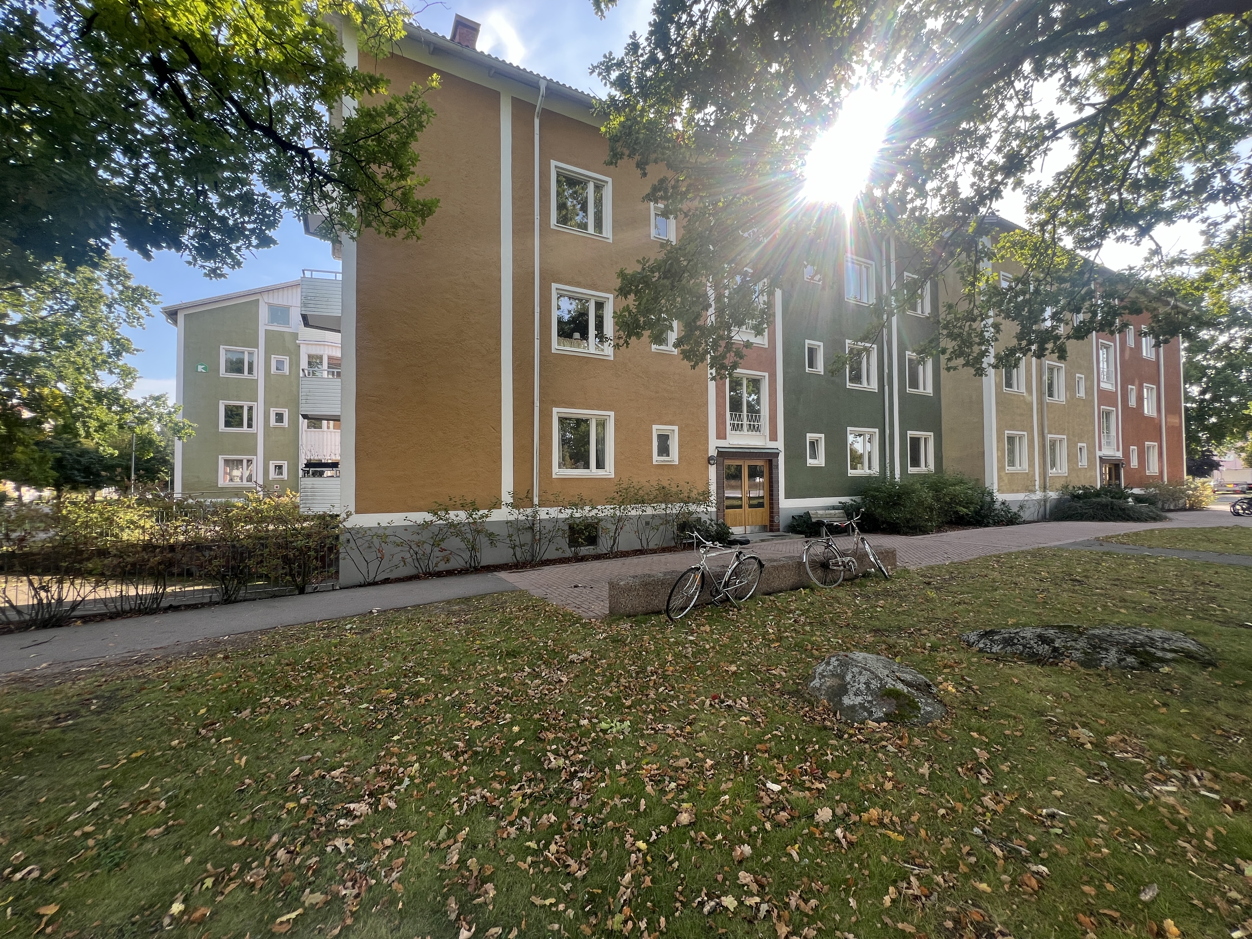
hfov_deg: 106.2
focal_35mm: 13
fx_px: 470
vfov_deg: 89.9
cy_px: 470
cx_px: 626
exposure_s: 1/285
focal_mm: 1.57
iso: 32
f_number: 1.8
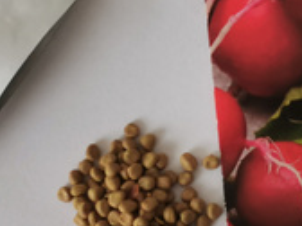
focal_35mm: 196
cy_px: 243
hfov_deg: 10.0
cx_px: 282
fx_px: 1710
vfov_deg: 7.5
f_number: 1.6
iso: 160
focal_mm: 5.56
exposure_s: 1/100
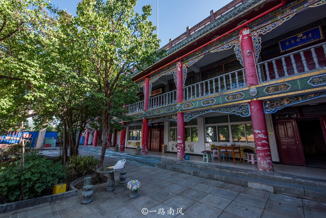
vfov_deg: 81.3
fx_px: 127
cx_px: 163
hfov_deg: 104.2
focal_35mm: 14
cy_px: 109
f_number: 13
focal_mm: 14
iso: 320
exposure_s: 1/80
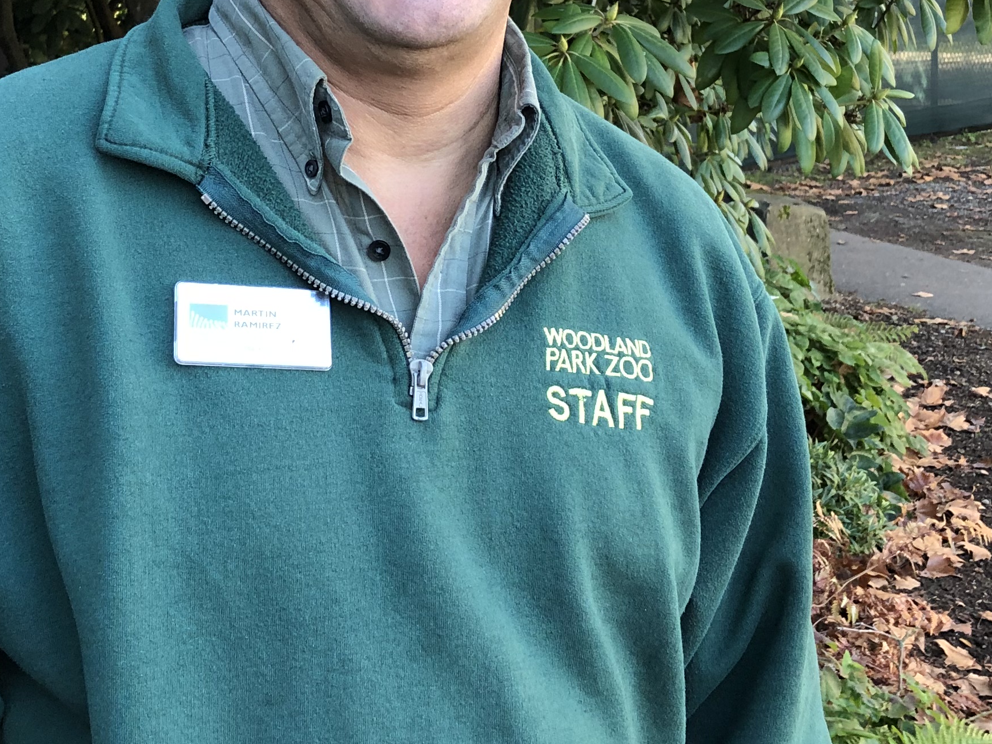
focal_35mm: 65
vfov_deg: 22.3
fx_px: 1863
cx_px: 418
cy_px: 146
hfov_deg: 29.8
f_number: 1.8
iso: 40
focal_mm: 3.99
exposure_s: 1/75
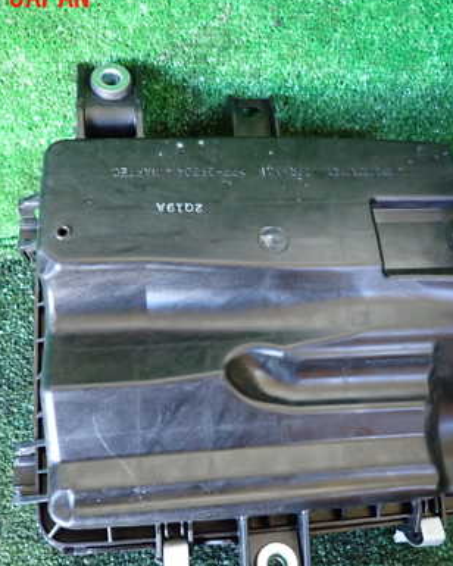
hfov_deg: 39.1
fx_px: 637
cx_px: 263
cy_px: 310
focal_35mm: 38
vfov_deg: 47.9
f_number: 2
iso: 640
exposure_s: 1/30
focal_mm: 4.5
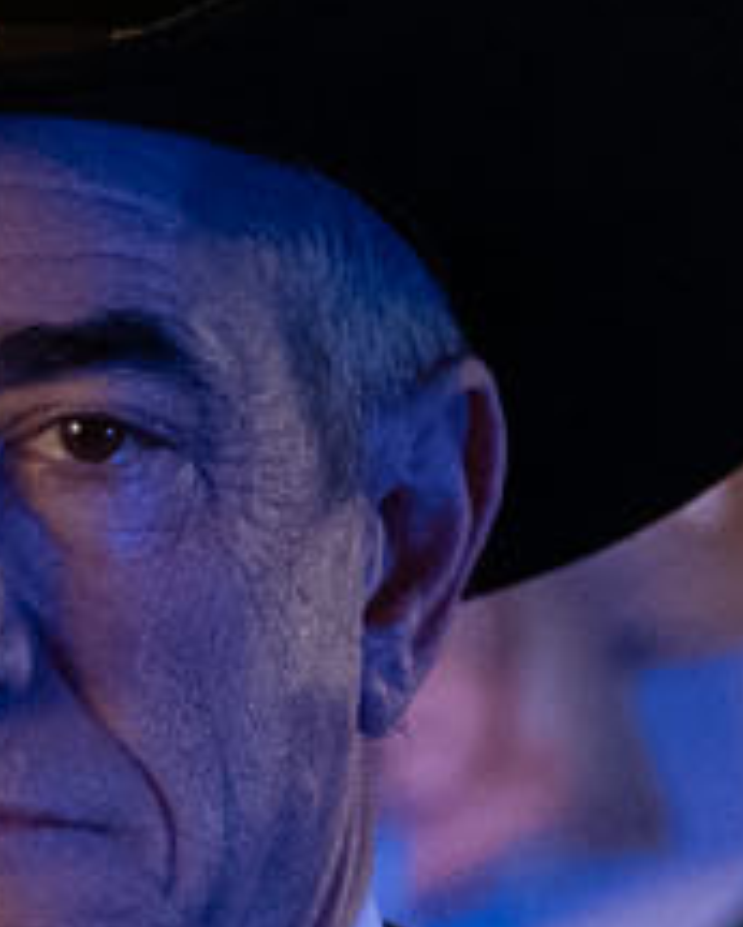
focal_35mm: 1147
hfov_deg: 1.3
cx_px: -1319
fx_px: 31506
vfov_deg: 1.7
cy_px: 1596
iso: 5000
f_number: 4
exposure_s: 1/320
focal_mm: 147
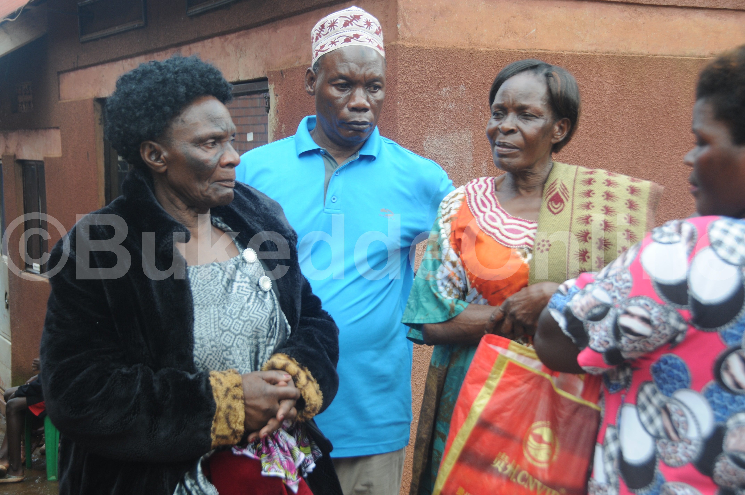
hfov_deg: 37.9
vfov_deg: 25.7
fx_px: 1085
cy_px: 248
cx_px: 372
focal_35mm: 52
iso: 200
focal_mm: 35
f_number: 5.6
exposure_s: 1/125
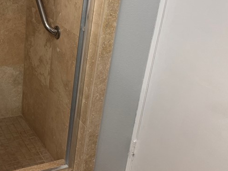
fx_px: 329
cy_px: 64
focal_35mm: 50
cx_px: 34
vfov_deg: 29.0
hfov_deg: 36.4
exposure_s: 1/120
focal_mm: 6.76
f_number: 1.78
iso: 200
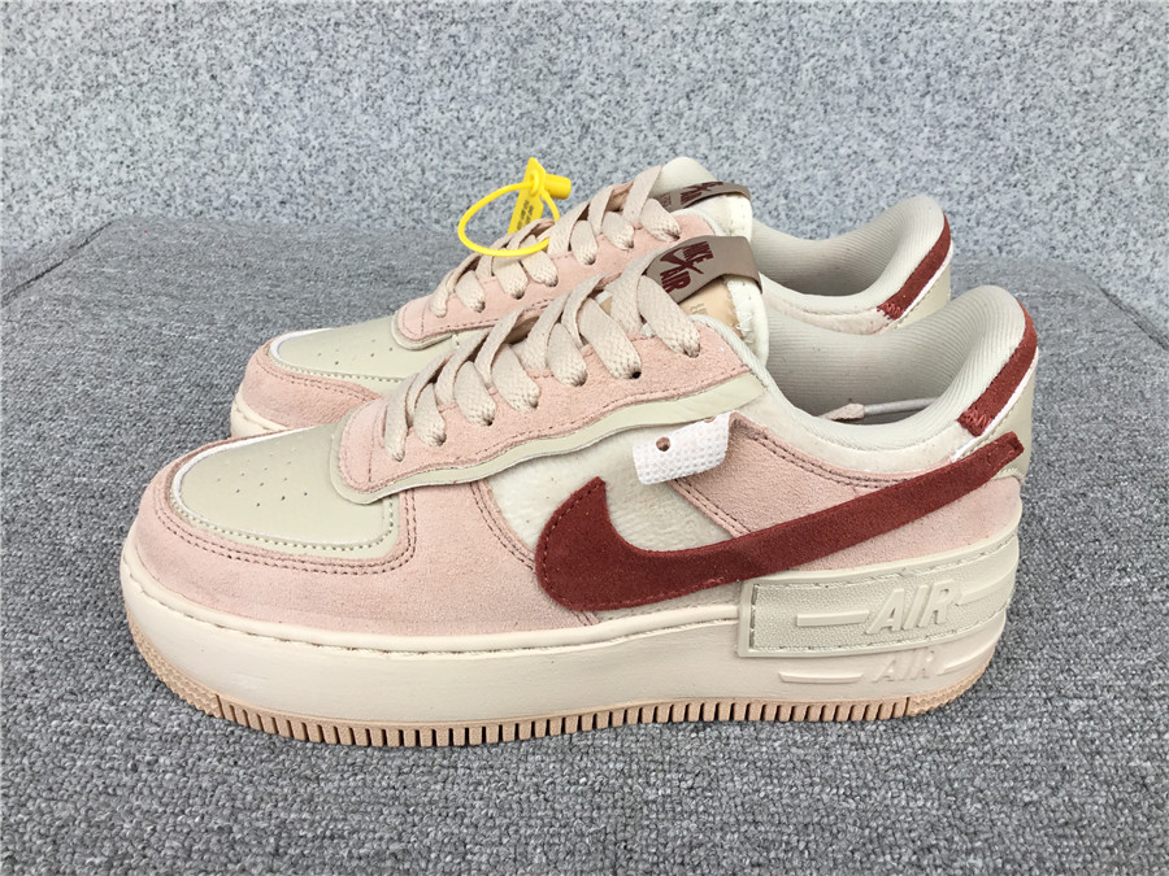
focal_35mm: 31
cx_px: 584
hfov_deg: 58.4
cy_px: 438
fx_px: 1047
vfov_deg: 45.4
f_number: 2.4
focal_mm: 3.3
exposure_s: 1/169
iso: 25
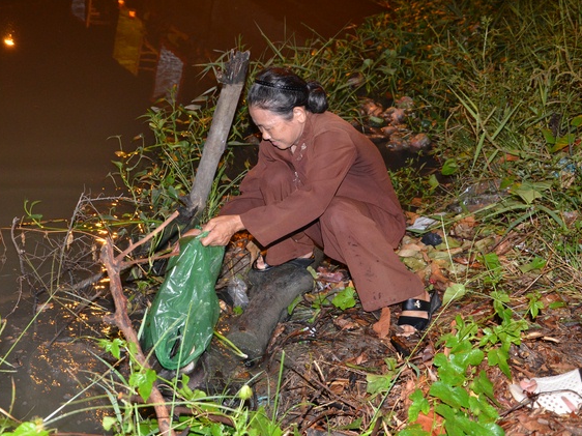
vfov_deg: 29.1
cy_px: 222
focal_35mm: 50
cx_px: 257
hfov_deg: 38.2
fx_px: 840
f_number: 5.6
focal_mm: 30
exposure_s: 1/60
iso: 1600
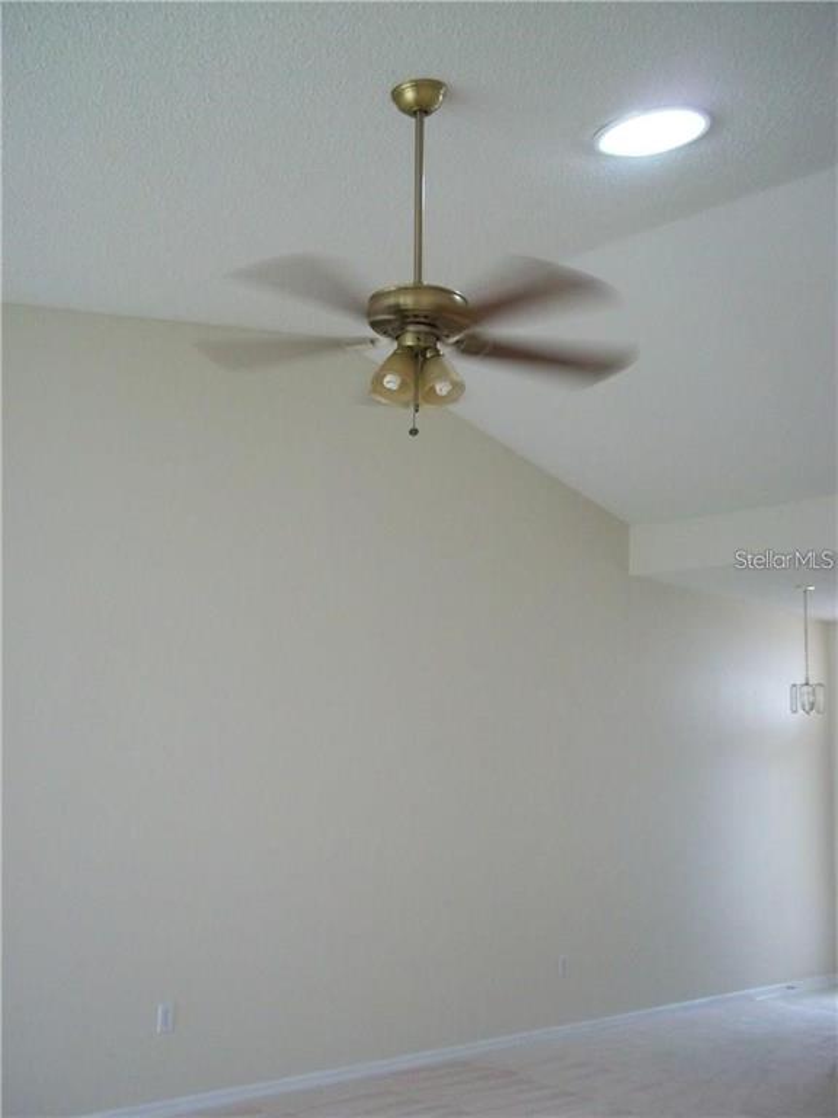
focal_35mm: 36
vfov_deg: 51.4
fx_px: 1162
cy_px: 559
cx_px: 419
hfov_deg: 39.7
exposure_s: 1/30
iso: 320
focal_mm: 6.5
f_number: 3.1
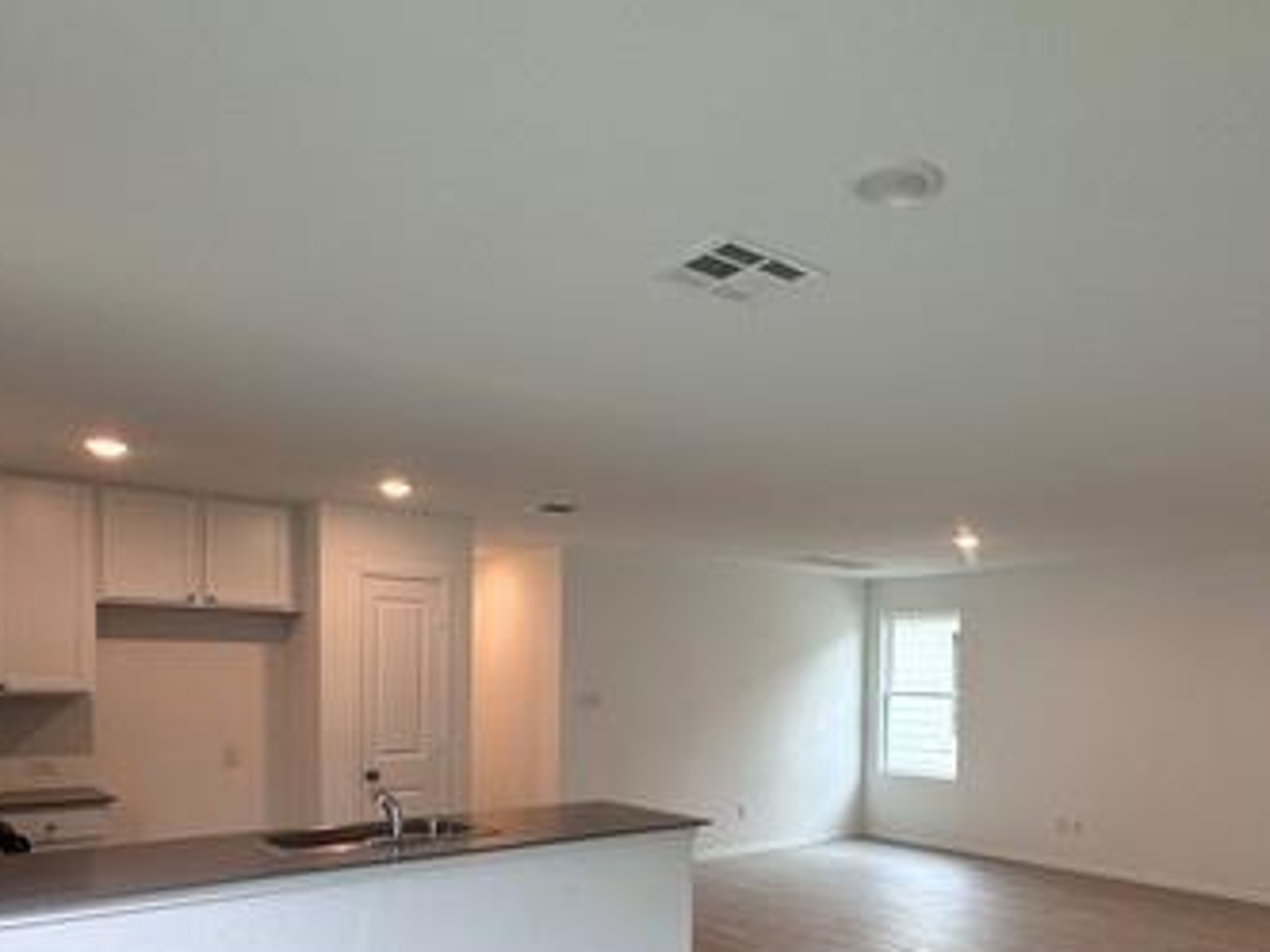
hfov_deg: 64.7
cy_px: 700
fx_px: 991
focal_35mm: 27
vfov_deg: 49.5
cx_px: 769
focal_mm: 2.22
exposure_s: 1/120
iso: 125
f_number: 2.2
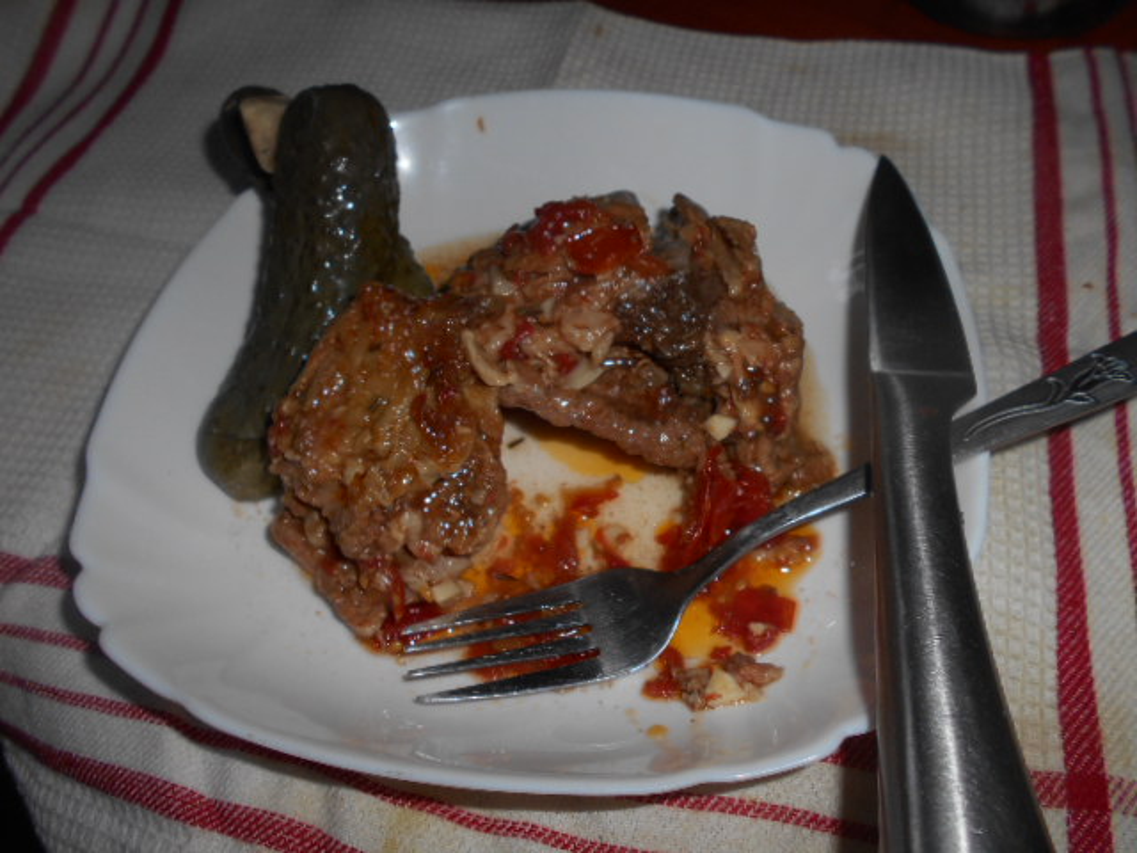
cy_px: 426
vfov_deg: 53.1
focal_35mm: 26
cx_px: 568
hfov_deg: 67.3
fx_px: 854
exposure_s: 1/25
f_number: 8
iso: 80
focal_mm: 4.6
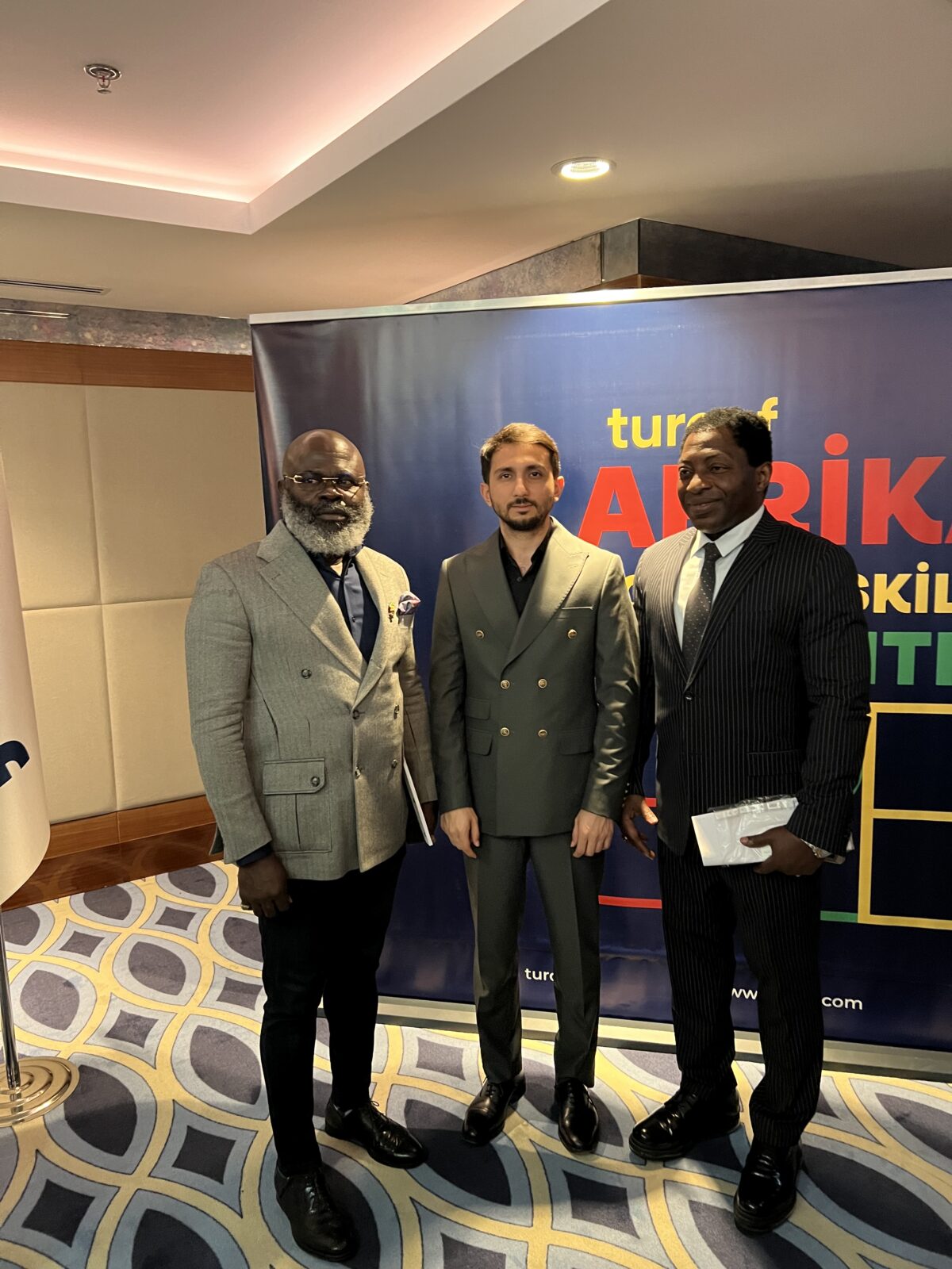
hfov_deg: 53.1
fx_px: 953
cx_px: 476
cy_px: 634
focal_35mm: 26
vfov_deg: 67.3
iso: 500
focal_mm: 5.7
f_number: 1.5
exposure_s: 1/25
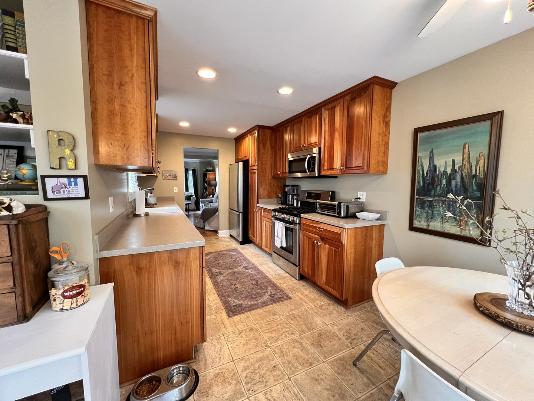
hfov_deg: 106.2
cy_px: 200
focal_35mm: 13
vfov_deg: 89.9
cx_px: 267
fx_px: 201
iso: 320
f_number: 1.8
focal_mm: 1.57
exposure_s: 1/60
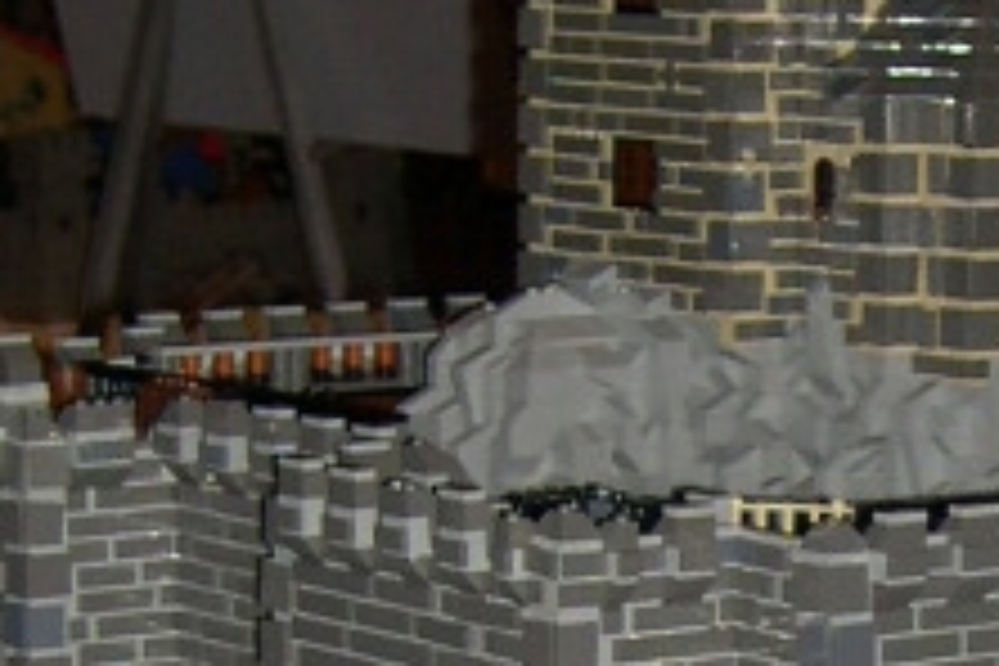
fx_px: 5050
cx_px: 1116
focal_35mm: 182
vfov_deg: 7.3
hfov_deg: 11.1
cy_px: 1314
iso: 100
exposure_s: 1/60
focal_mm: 8
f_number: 2.8
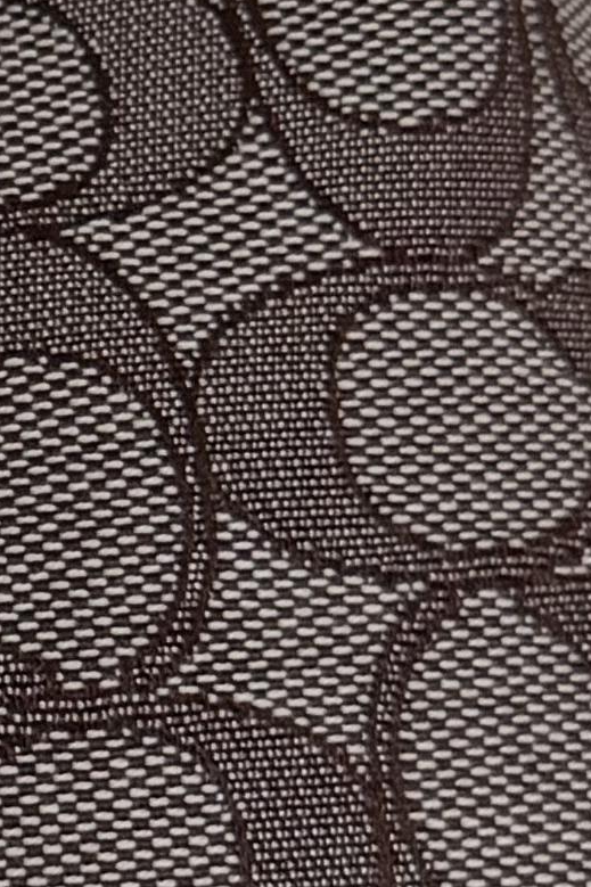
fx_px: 4508
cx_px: -699
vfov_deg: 11.2
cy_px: 323
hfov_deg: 7.2
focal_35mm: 183
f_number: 1.78
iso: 200
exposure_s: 1/75
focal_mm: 6.76
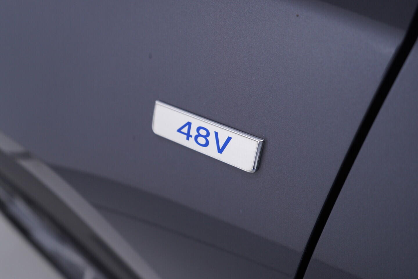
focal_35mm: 36
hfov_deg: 53.1
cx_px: 209
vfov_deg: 36.9
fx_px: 418
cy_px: 140
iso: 125
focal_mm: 24
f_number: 4
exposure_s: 1/60
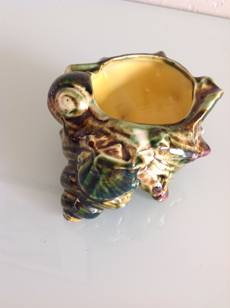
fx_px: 311
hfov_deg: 40.6
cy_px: 154
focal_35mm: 35
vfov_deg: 52.7
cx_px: 115
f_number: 2.4
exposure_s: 1/40
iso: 64
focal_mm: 4.28
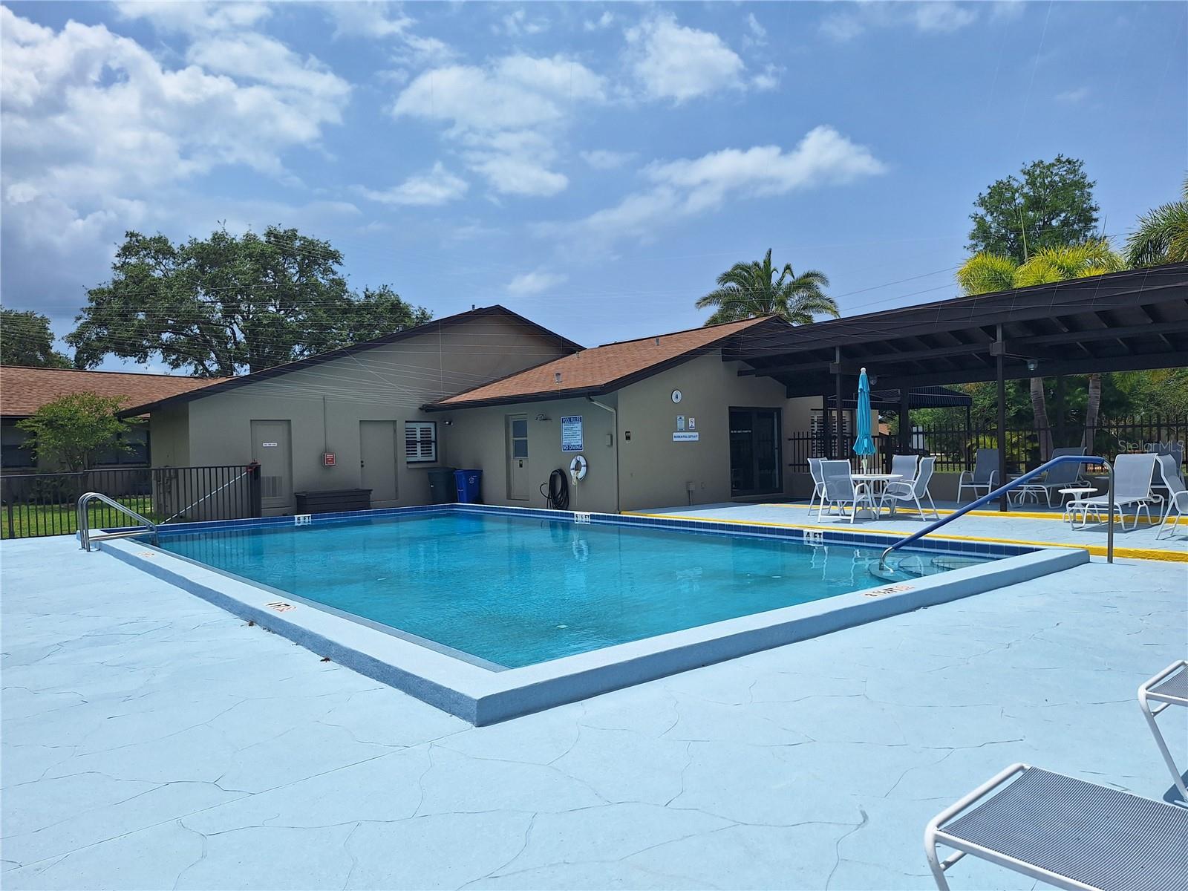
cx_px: 594
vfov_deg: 58.9
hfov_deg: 73.9
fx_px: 789
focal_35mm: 23
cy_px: 446
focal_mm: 5.54
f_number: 1.8
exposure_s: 1/5525
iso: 40
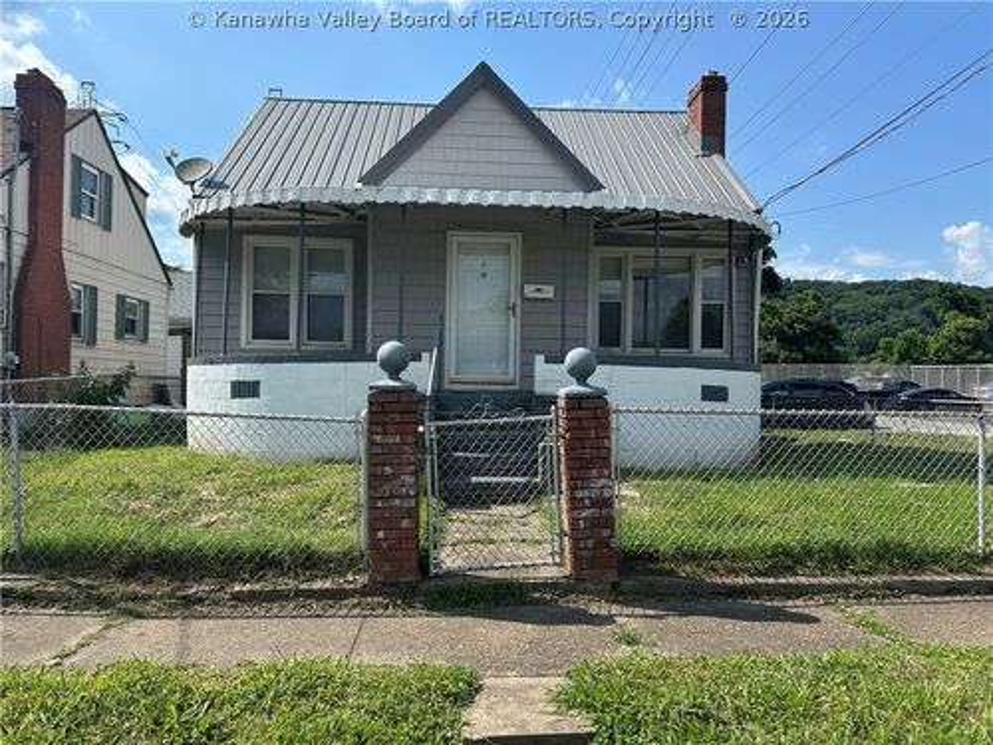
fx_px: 688
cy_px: 372
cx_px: 496
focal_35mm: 24
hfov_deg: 71.6
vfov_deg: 56.8
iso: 80
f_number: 1.78
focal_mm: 6.86
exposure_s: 1/4016
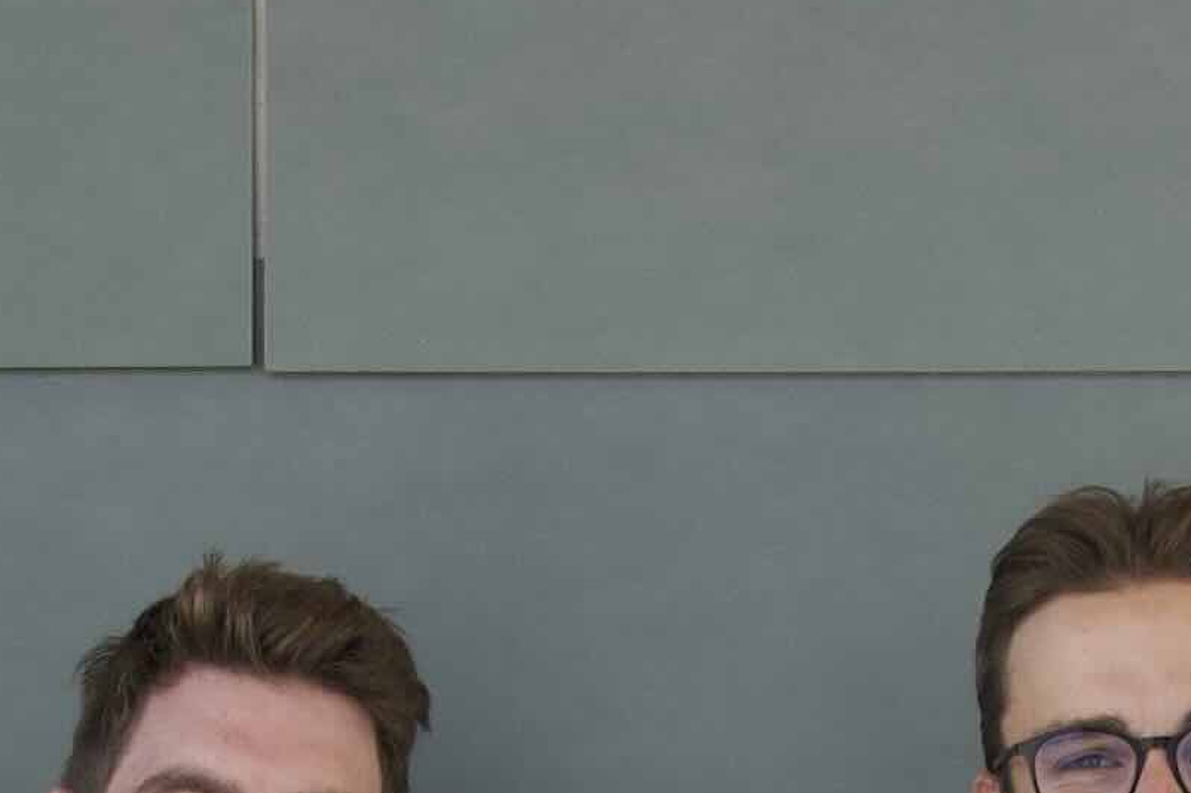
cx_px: 714
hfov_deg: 8.9
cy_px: 2241
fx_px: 7672
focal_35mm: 232
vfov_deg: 5.6
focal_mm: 31
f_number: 4
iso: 250
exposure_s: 1/50
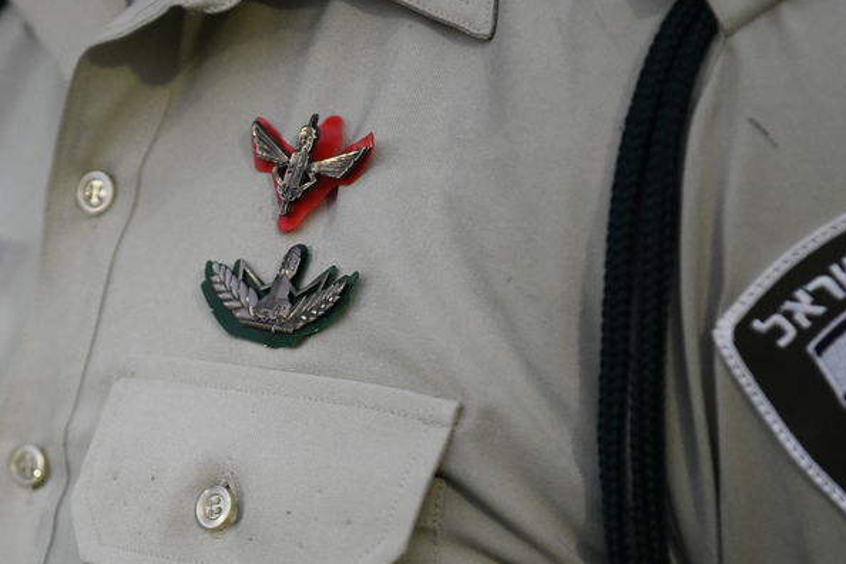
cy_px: 456
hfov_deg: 12.4
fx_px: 3877
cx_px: 142
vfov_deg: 8.3
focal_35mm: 165
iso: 2500
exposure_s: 1/160
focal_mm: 70
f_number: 2.8
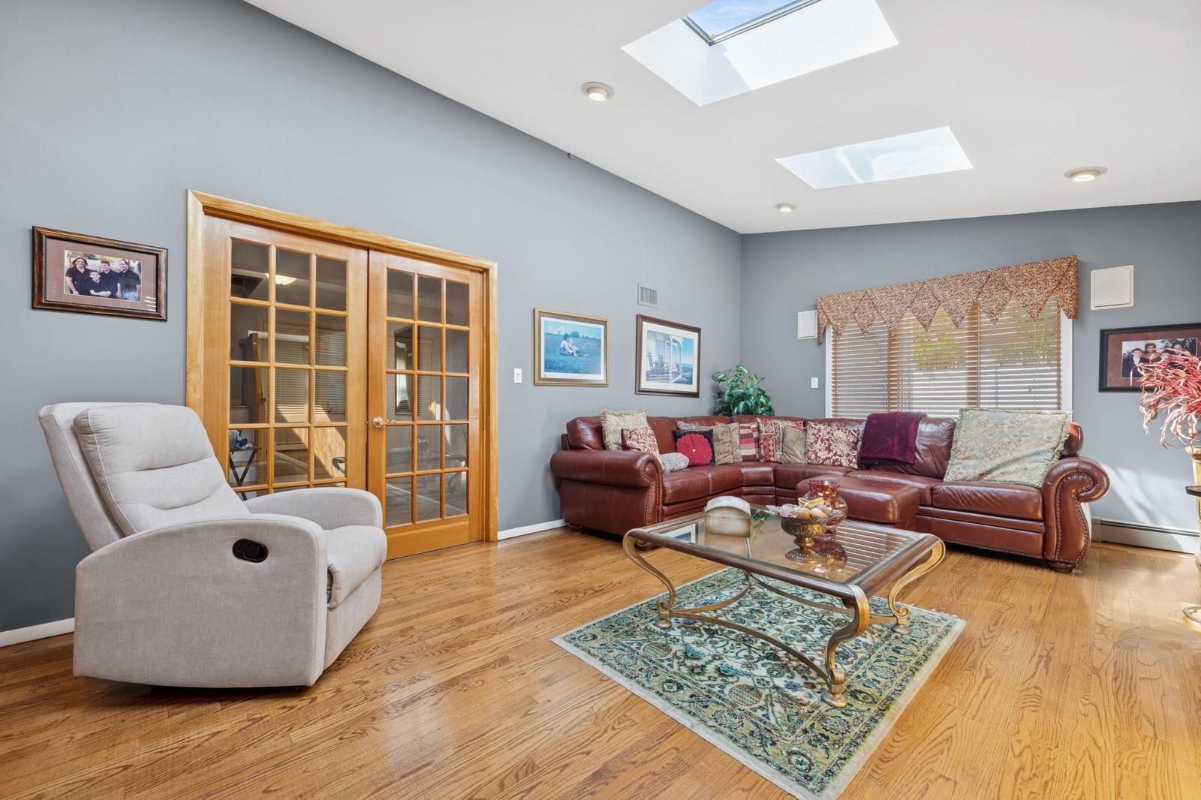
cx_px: 600
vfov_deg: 81.2
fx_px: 467
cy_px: 400
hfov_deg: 104.3
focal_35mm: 14
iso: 100
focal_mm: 14
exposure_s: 1/5
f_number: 11
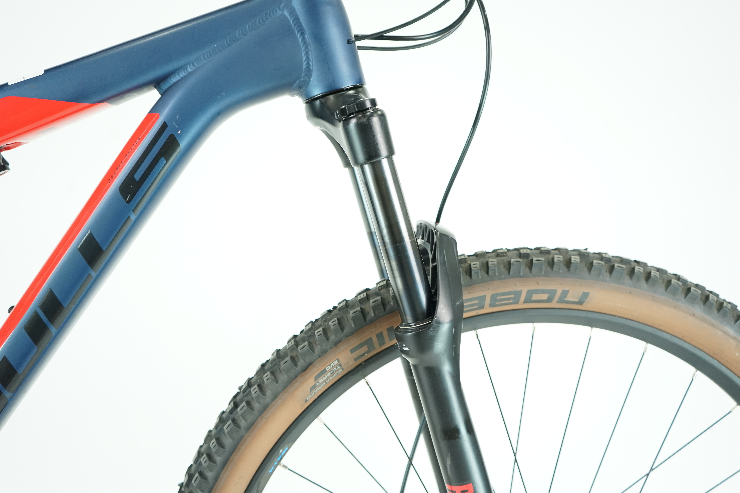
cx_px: 370
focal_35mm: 35
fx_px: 719
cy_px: 246
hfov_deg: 54.4
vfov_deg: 37.9
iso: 2000
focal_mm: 35
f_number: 4
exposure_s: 1/200
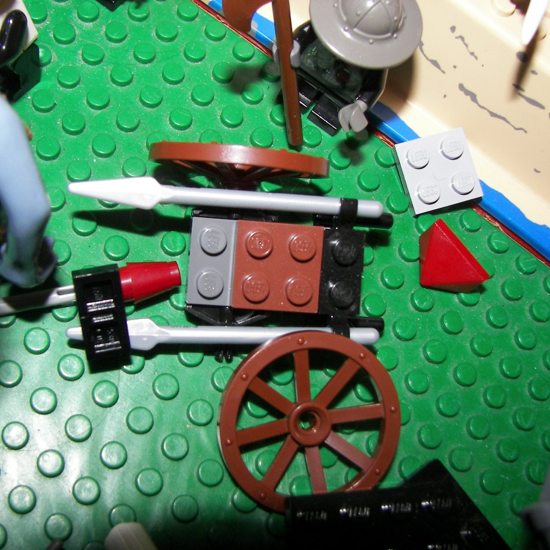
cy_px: 278
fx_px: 773
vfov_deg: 39.2
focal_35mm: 43
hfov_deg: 39.1
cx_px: 248
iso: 100
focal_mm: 6
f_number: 2.8
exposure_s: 1/30
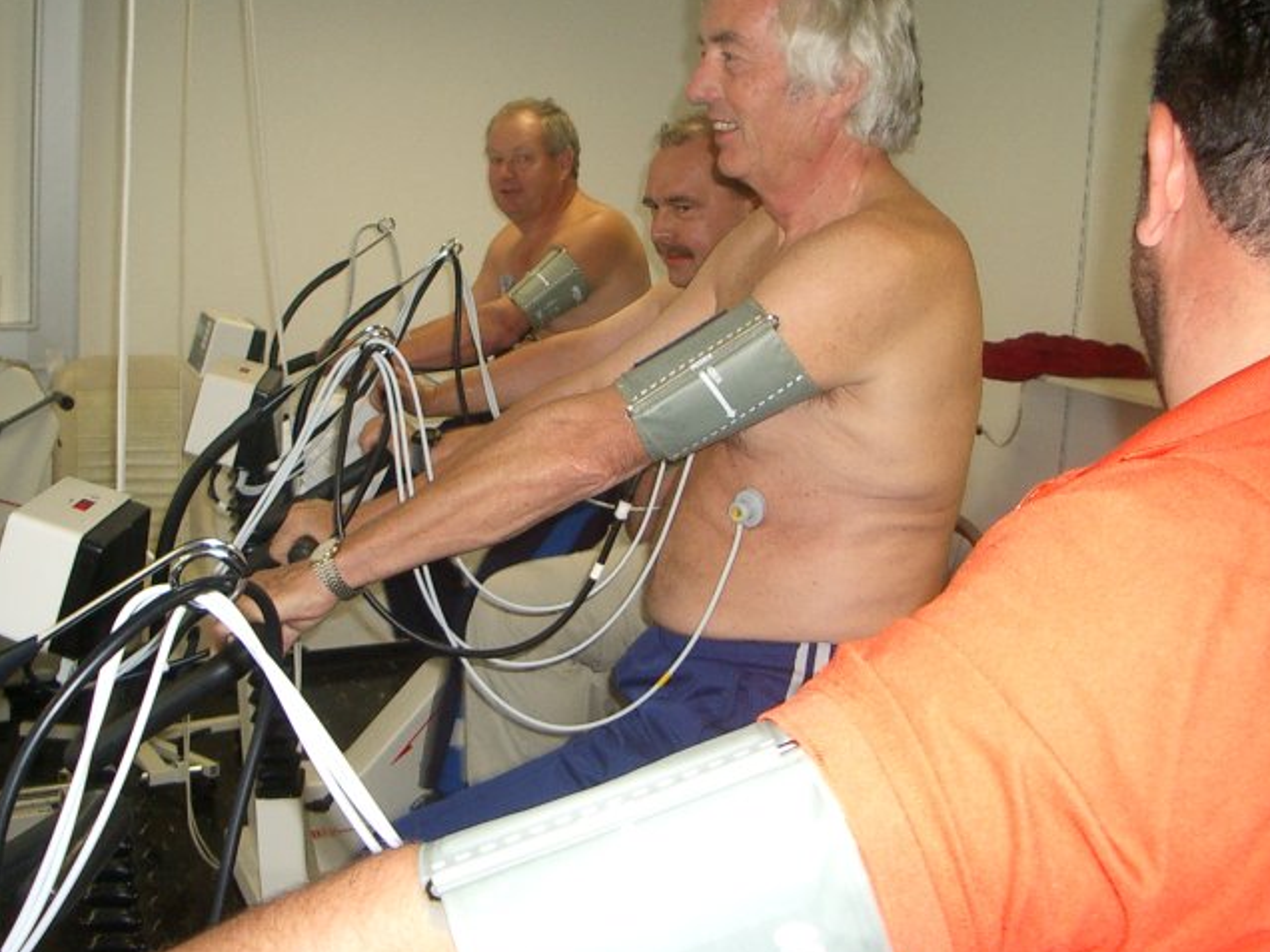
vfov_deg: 32.8
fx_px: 1614
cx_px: 637
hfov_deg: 42.9
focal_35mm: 44
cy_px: 395
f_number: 2.6
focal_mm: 5.8
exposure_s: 1/40
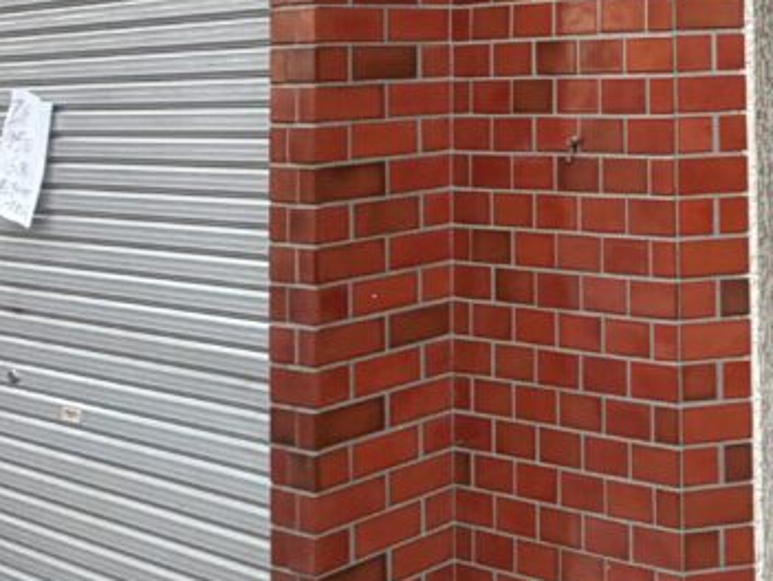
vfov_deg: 27.1
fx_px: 1140
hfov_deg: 26.0
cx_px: 1196
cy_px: 9
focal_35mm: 51
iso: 200
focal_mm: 2.22
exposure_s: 1/50
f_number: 2.2
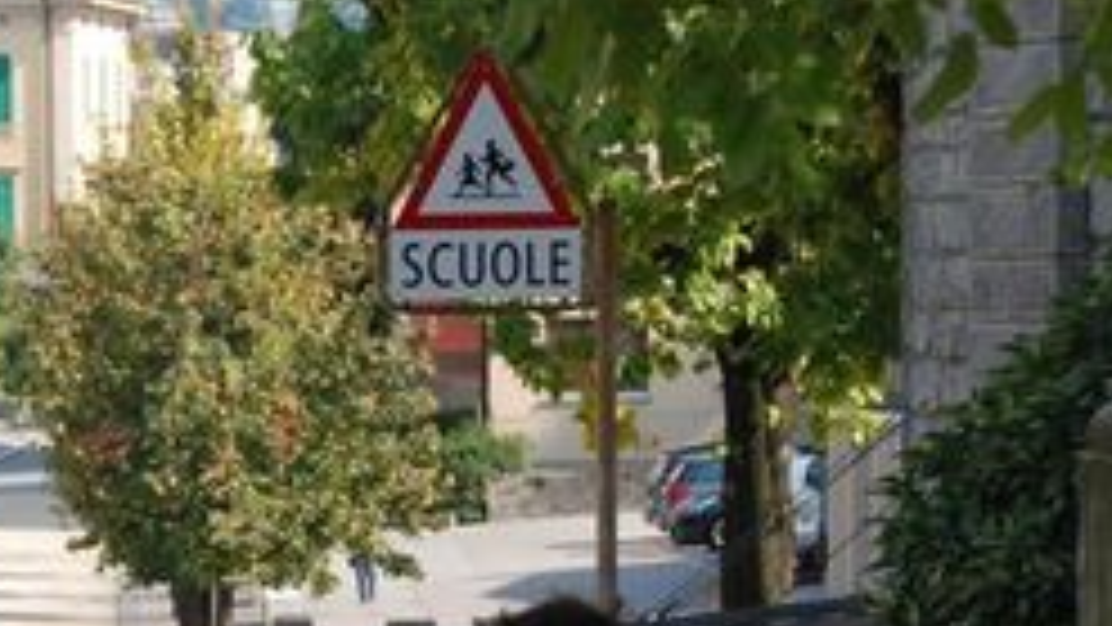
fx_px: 8994
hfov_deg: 7.1
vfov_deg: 4.0
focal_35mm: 305
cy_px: 862
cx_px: 275
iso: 400
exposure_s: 1/640
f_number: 6.3
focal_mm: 80
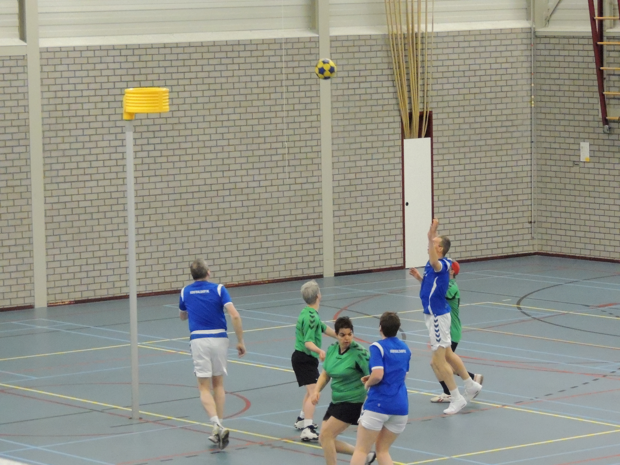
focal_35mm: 155
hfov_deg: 12.7
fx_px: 2776
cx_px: 310
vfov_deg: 9.6
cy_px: 232
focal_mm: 27.6
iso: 3200
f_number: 4.4
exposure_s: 1/200
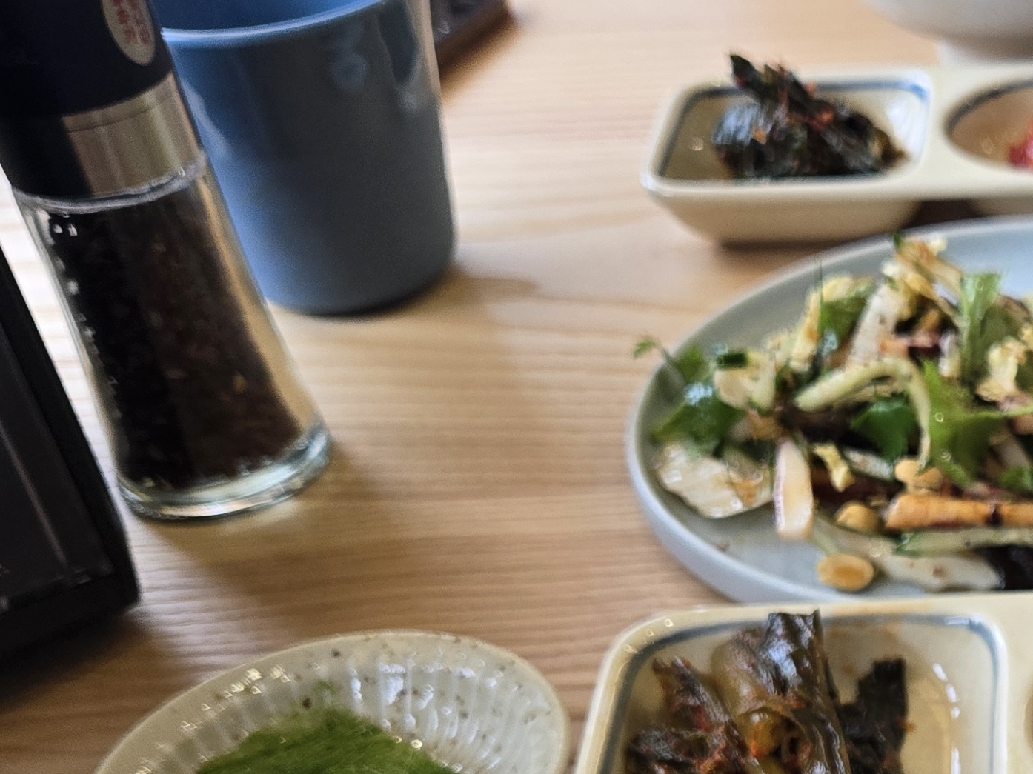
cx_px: 1179
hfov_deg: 26.7
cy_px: 876
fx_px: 1969
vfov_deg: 21.0
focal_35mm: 66
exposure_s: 1/180
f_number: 1.8
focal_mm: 5.4
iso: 100
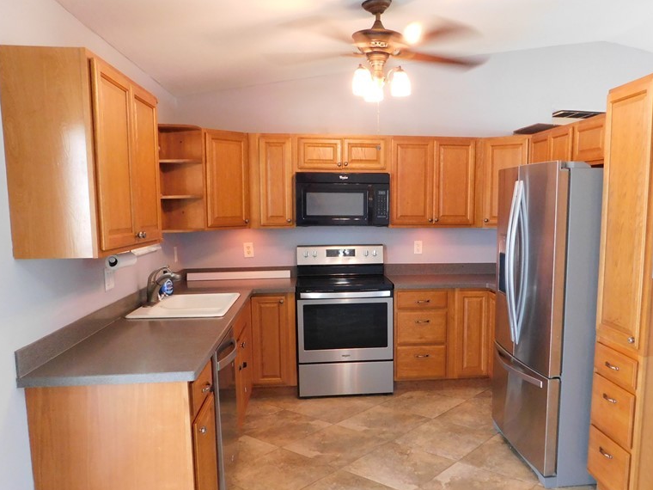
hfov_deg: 57.9
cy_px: 288
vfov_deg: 45.3
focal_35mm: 31
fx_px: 585
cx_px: 394
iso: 400
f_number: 3
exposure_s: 1/25
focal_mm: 4
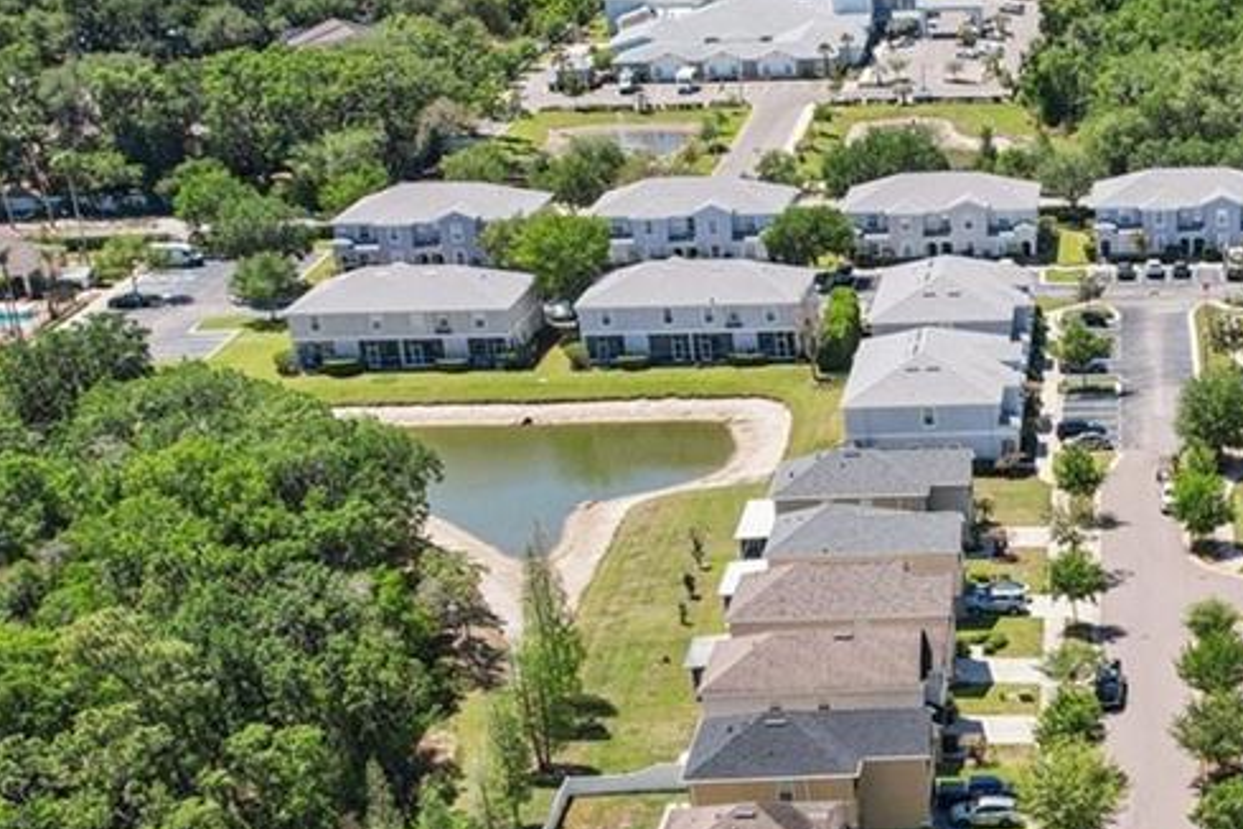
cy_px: 880
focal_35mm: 72
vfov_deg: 18.3
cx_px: 1362
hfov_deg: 26.0
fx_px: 2486
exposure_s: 1/1600
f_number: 2.8
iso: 140
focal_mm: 8.4
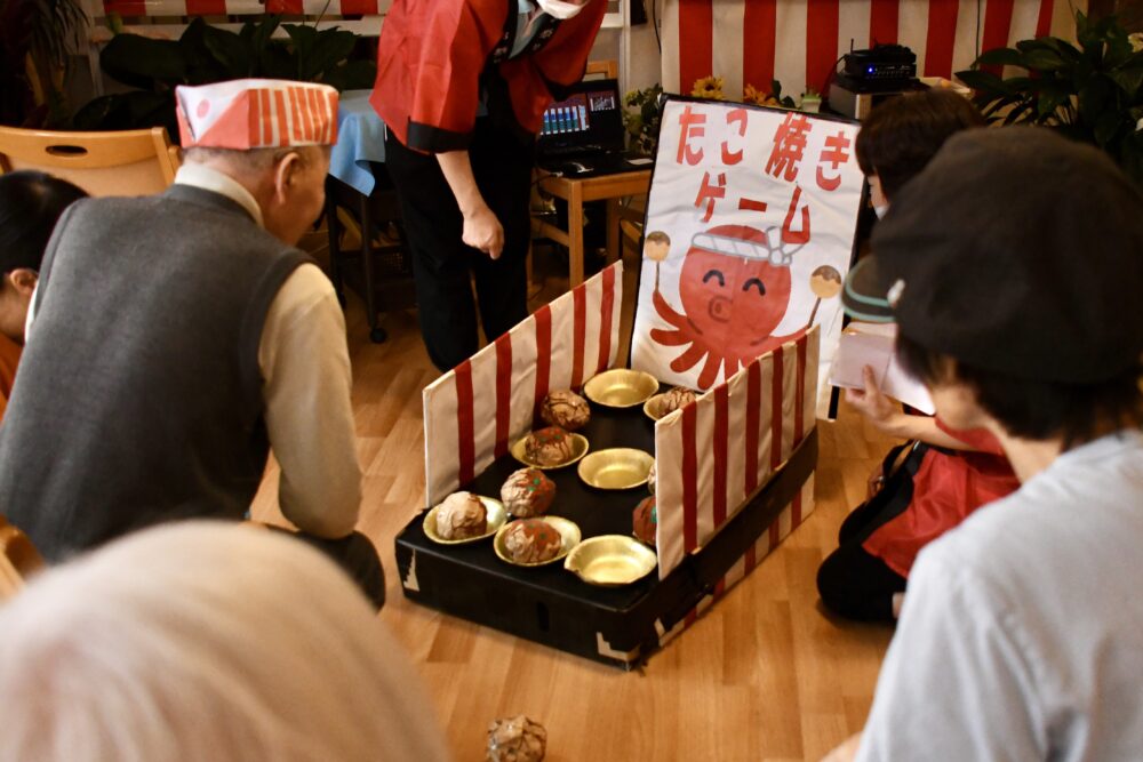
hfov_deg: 53.1
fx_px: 1143
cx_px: 572
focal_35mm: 36
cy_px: 381
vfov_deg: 36.9
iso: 3200
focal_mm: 24
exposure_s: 1/2000
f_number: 3.8
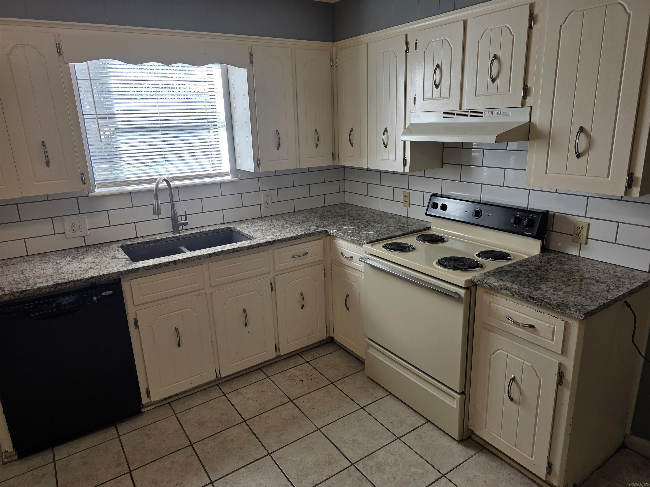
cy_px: 244
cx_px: 325
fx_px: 432
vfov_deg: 58.9
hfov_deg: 73.9
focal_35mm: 23
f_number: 1.7
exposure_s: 1/120
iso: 40
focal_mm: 6.3
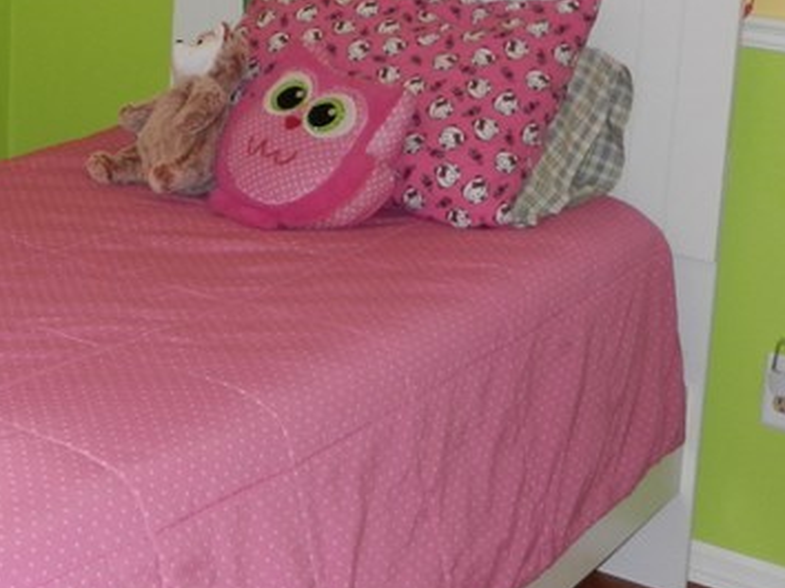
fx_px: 1904
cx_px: 82
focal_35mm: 84
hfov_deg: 22.7
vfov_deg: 17.2
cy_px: 13
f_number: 3.6
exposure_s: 1/30
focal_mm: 5.1
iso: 200
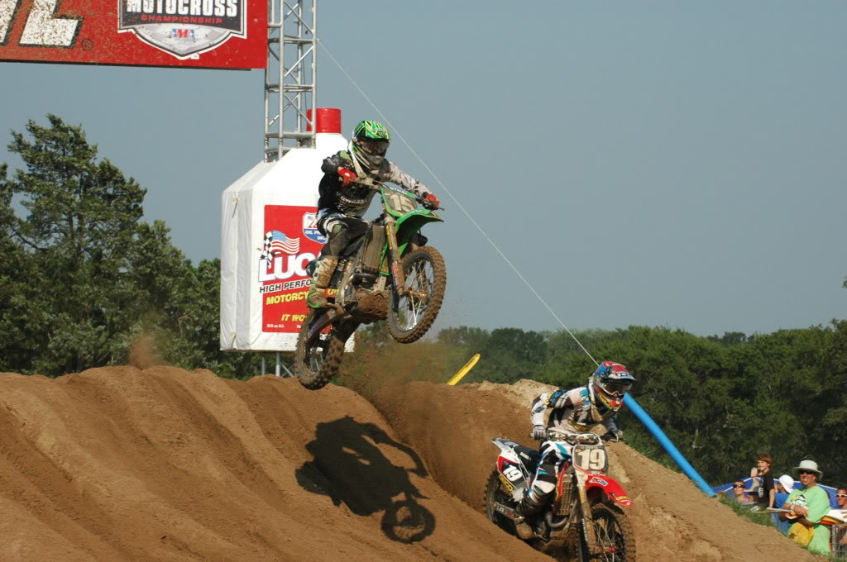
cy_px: 281
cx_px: 424
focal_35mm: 180
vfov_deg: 7.6
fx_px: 4230
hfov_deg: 11.4
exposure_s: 1/1000
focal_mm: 120
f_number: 9
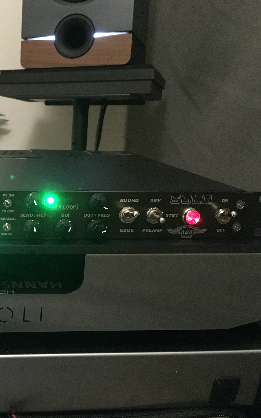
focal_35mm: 42
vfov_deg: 47.2
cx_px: -10
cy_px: 212
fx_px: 478
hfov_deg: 28.4
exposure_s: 1/17
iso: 320
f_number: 2.2
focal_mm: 4.15
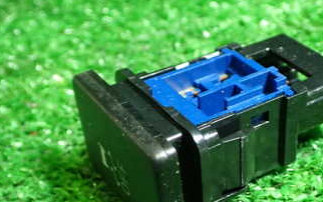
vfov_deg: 18.3
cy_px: 146
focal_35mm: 71
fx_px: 626
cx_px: 214
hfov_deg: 28.8
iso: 640
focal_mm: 6.37
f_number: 2.5
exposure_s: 1/40
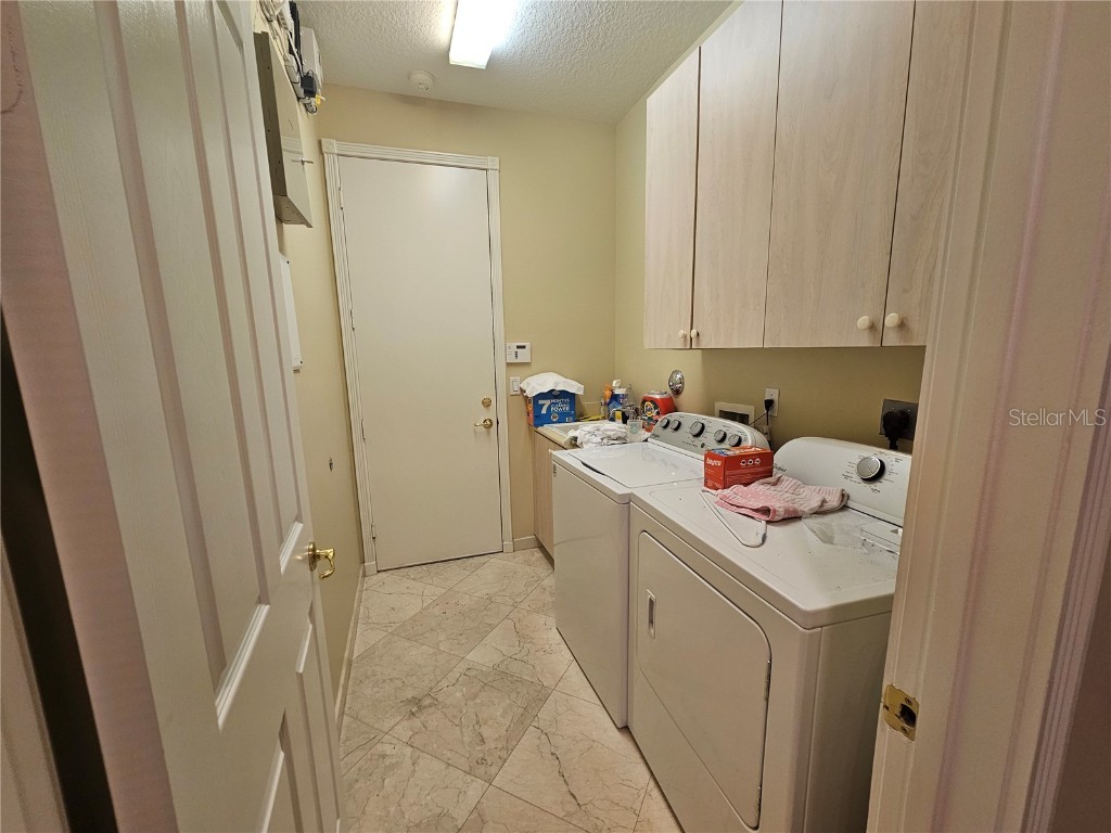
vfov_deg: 89.9
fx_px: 417
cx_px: 556
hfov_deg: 106.2
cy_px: 416
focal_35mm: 13
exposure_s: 1/60
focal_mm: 2.2
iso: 125
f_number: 2.2
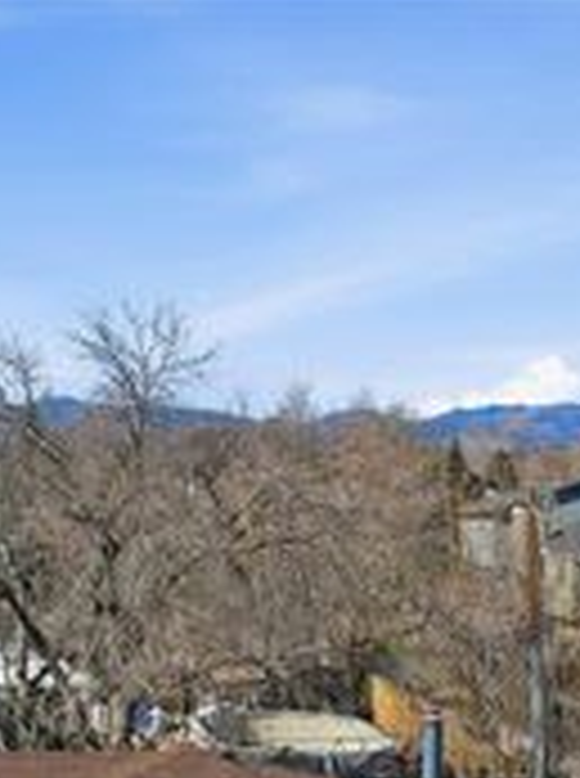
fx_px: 1749
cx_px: -63
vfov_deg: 24.2
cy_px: 744
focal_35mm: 78
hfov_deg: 18.1
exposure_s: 1/640
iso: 100
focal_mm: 10.3
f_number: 6.3
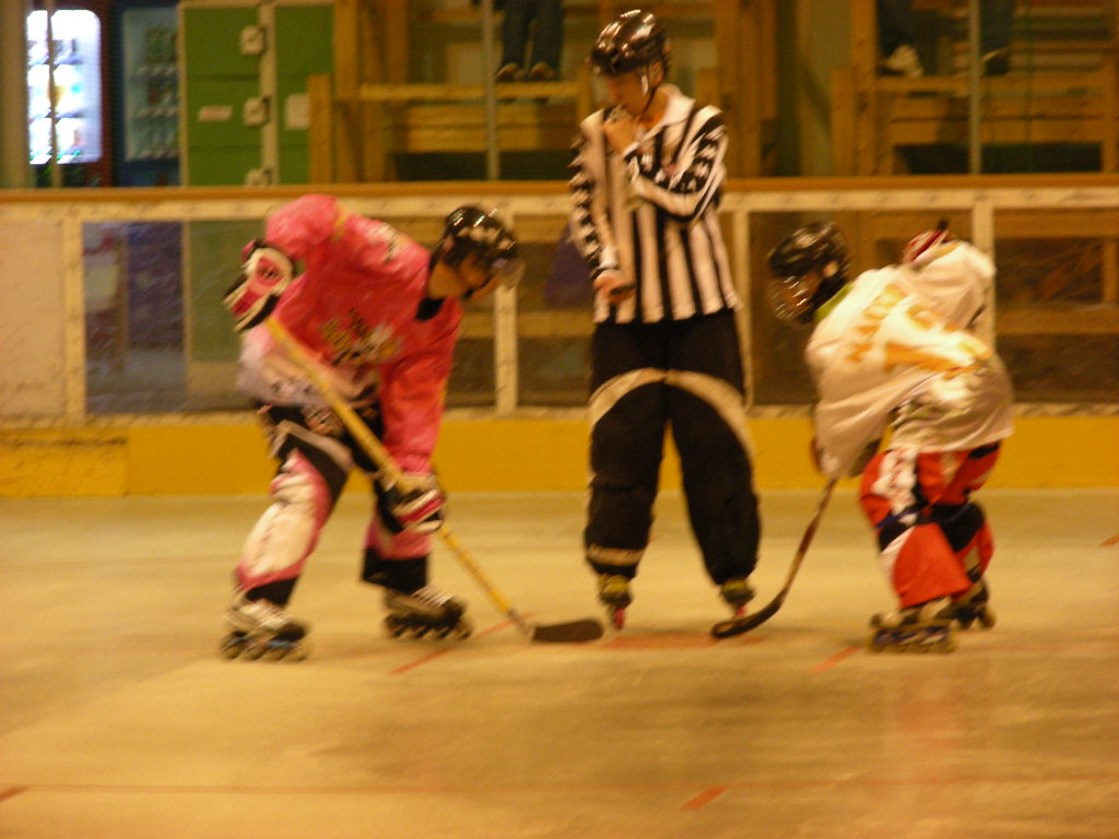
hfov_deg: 8.6
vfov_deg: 6.5
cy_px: 420
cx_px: 560
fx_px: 7435
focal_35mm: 230
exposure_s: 1/21.2
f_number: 3.5
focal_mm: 38.3
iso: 200
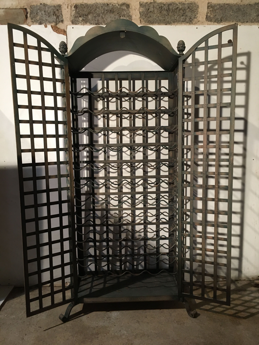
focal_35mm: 29
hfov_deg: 48.2
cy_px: 172
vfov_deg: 61.7
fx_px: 289
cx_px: 130
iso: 160
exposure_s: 1/33
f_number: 2.2
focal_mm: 4.15
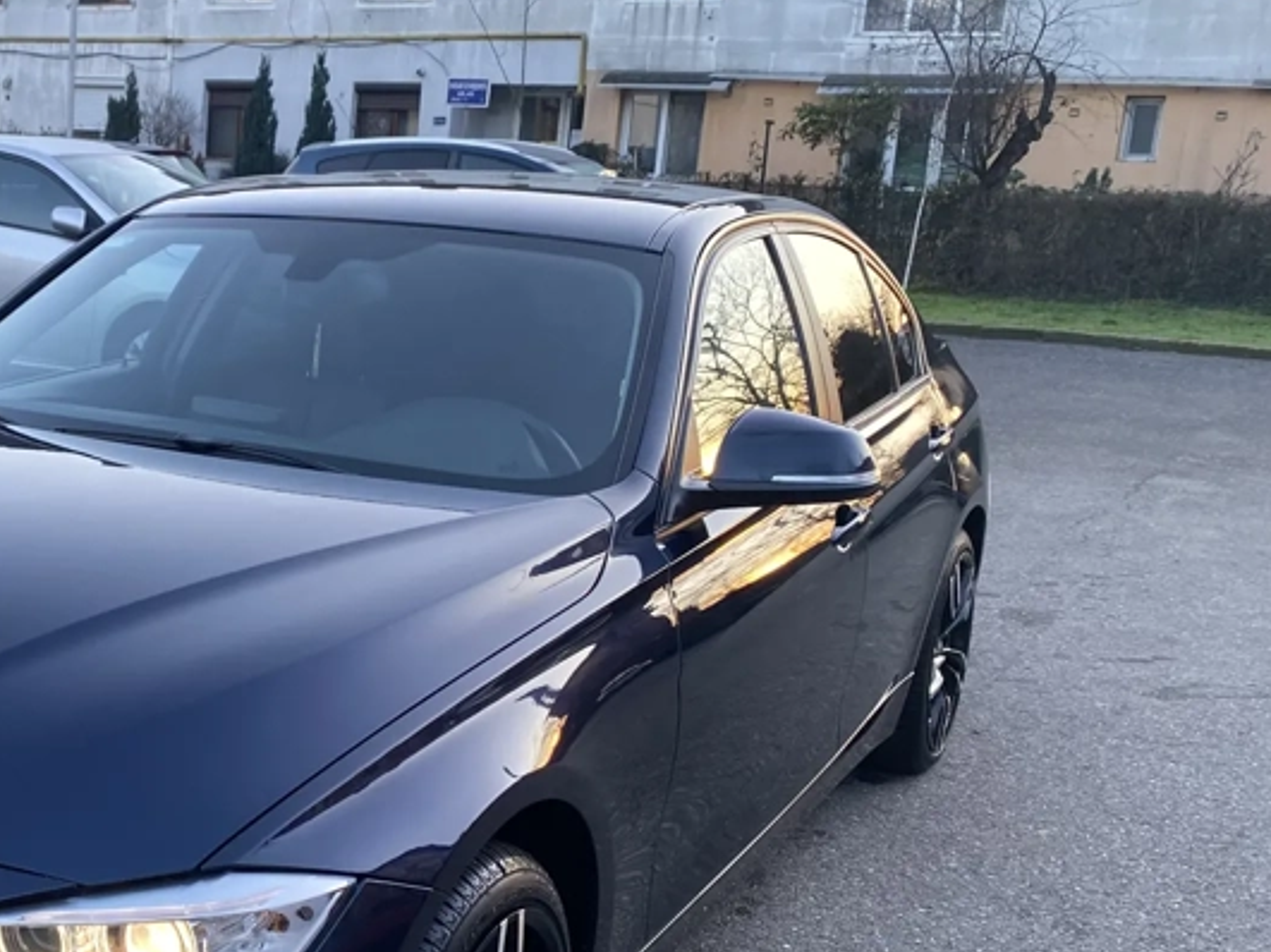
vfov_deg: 29.6
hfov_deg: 36.0
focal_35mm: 49
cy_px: 560
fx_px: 1799
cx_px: 79
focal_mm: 4.25
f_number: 1.8
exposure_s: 1/84
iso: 64
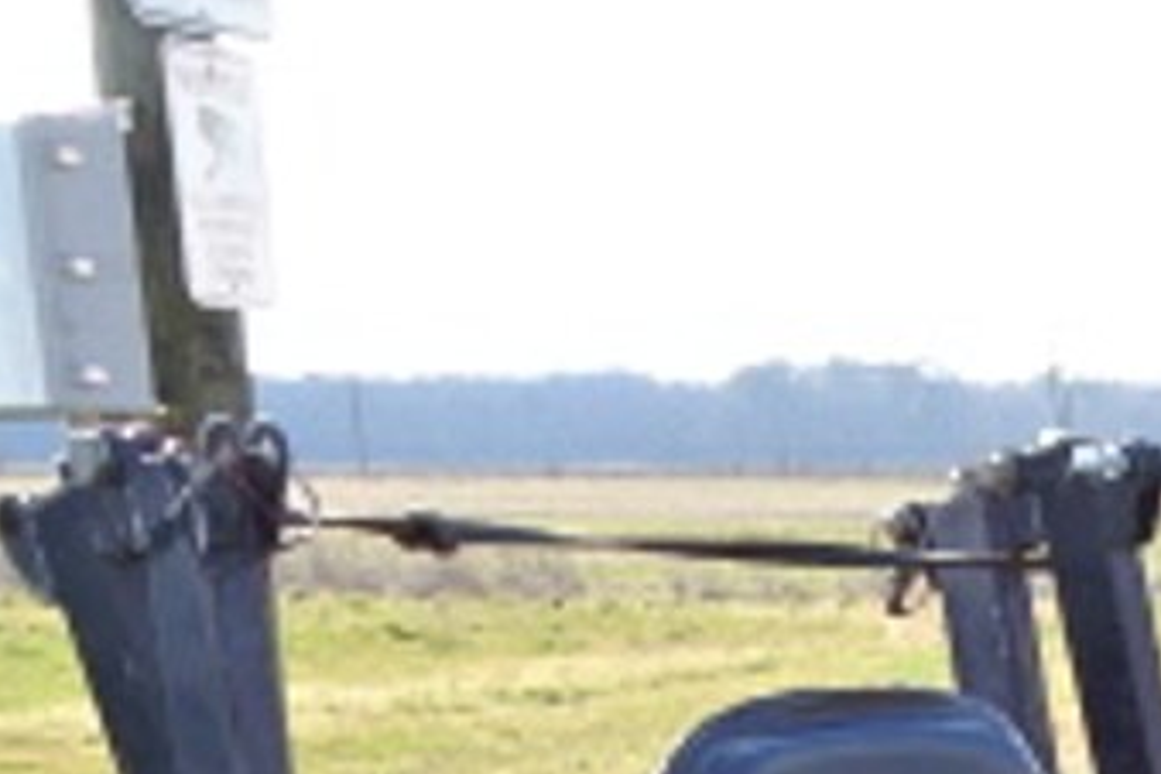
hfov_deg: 16.1
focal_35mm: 116
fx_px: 3741
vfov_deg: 10.1
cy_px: 1926
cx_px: 1759
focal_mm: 4.25
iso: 80
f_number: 3.5
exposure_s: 1/250
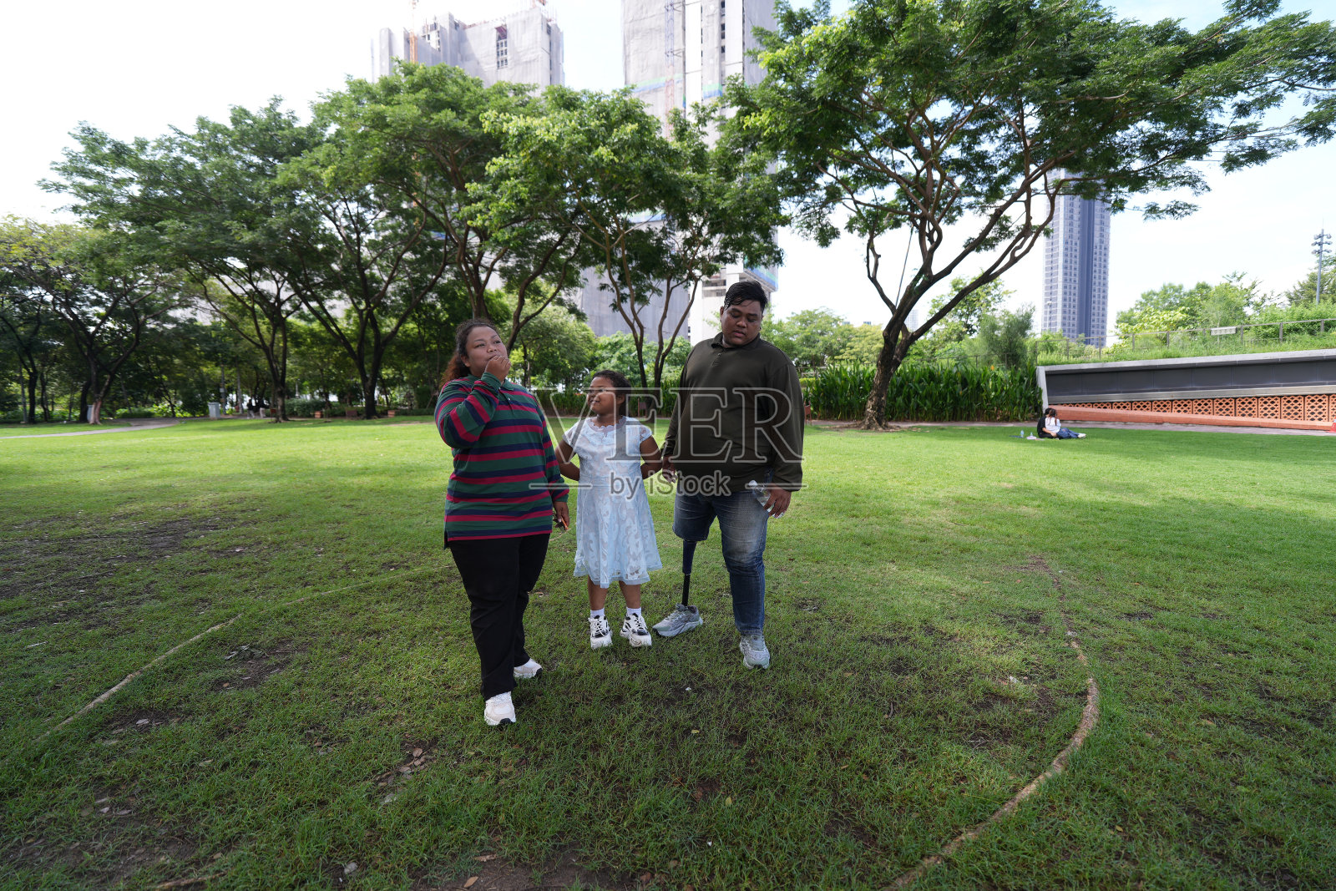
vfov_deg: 73.8
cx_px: 668
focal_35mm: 16
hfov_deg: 96.7
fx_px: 594
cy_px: 446
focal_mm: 16
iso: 100
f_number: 2.8
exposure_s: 1/400
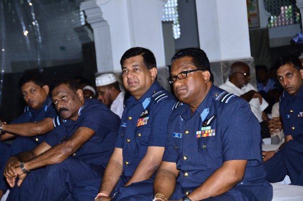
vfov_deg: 11.4
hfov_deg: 17.1
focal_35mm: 120
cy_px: 100
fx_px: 1008
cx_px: 152
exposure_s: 1/100
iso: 250
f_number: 6.3
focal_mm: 80
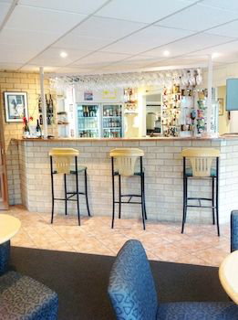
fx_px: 322
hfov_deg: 40.6
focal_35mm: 35
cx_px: 119
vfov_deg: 52.7
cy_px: 160
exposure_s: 1/17
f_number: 2.4
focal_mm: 4.28
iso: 160
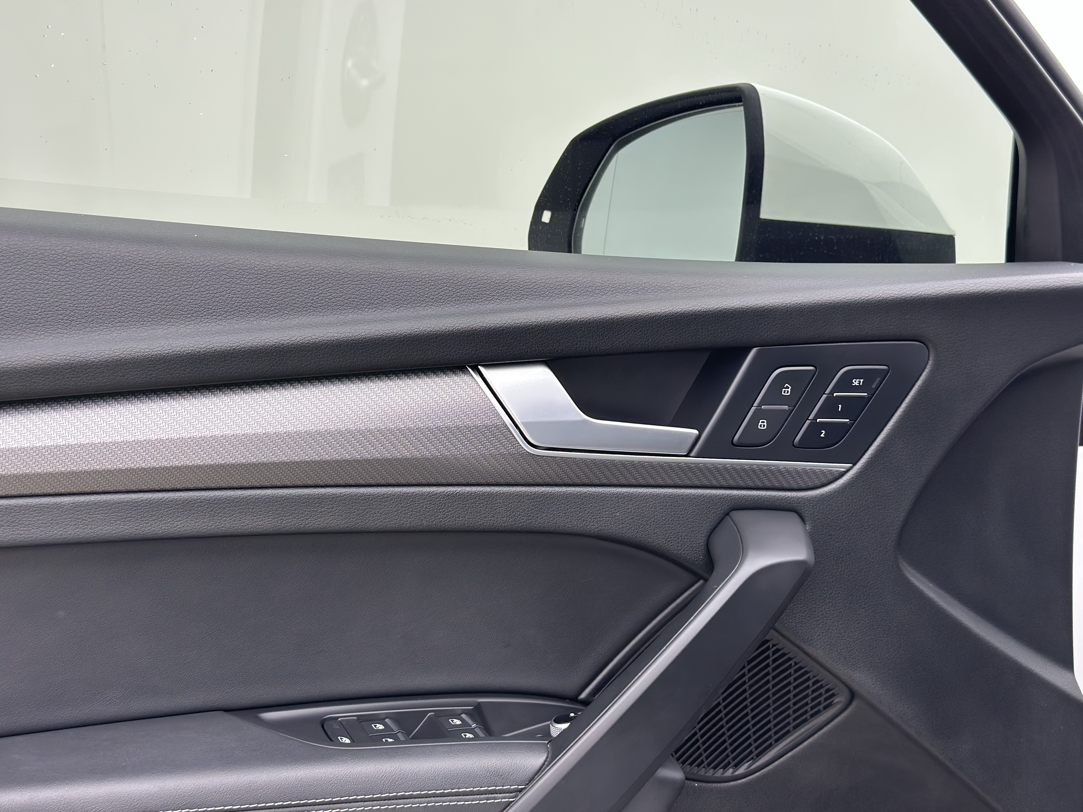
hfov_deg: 38.9
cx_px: 534
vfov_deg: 29.7
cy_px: 401
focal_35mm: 49
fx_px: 1533
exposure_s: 1/100
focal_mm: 6.86
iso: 64
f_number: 1.78
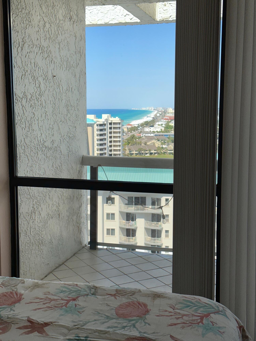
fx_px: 473
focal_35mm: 48
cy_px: 170
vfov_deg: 39.7
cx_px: 128
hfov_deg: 30.3
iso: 40
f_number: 1.78
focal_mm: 6.86
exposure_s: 1/1639
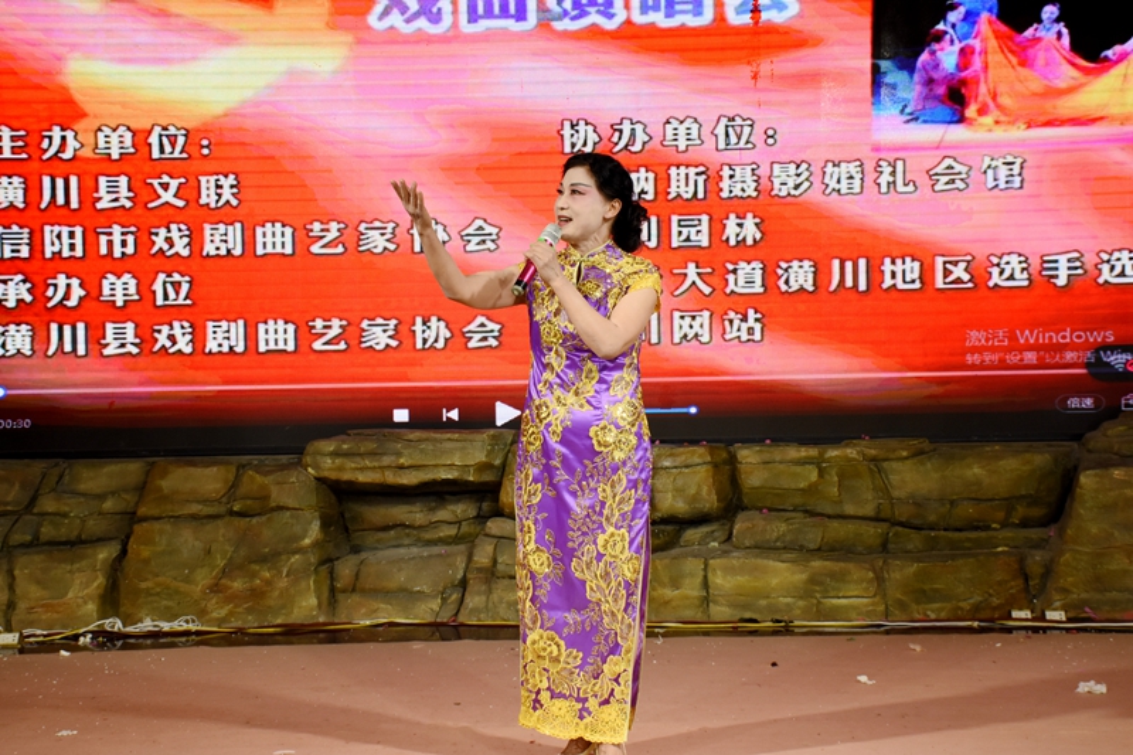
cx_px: 566
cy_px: 378
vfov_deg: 21.6
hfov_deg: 31.9
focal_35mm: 63
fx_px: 1982
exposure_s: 1/200
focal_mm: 42
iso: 800
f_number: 7.1
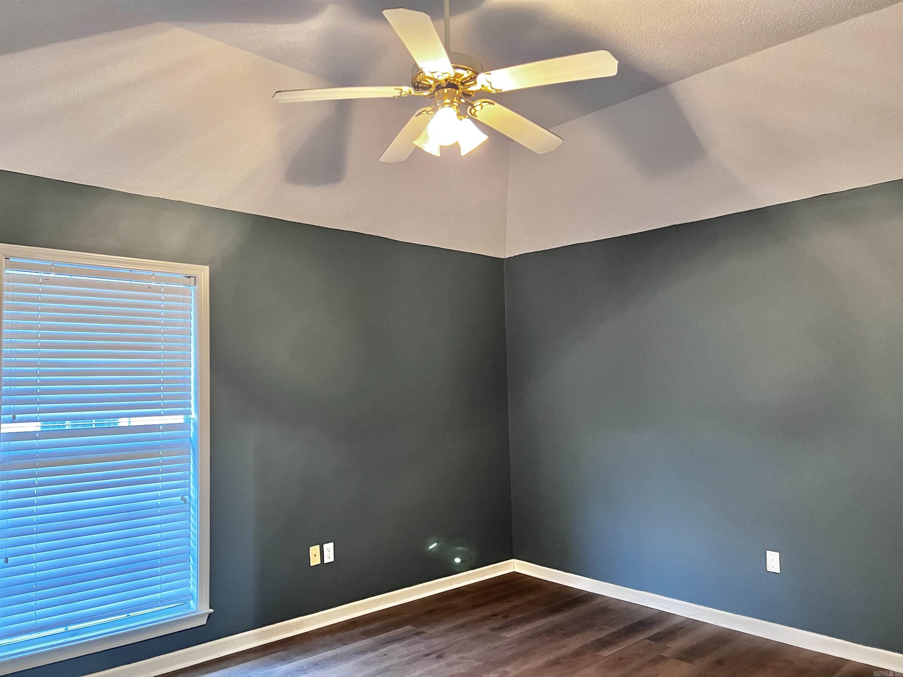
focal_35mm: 26
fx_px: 678
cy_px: 338
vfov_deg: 53.1
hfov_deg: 67.3
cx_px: 452
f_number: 1.5
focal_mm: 5.7
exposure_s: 1/40
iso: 400
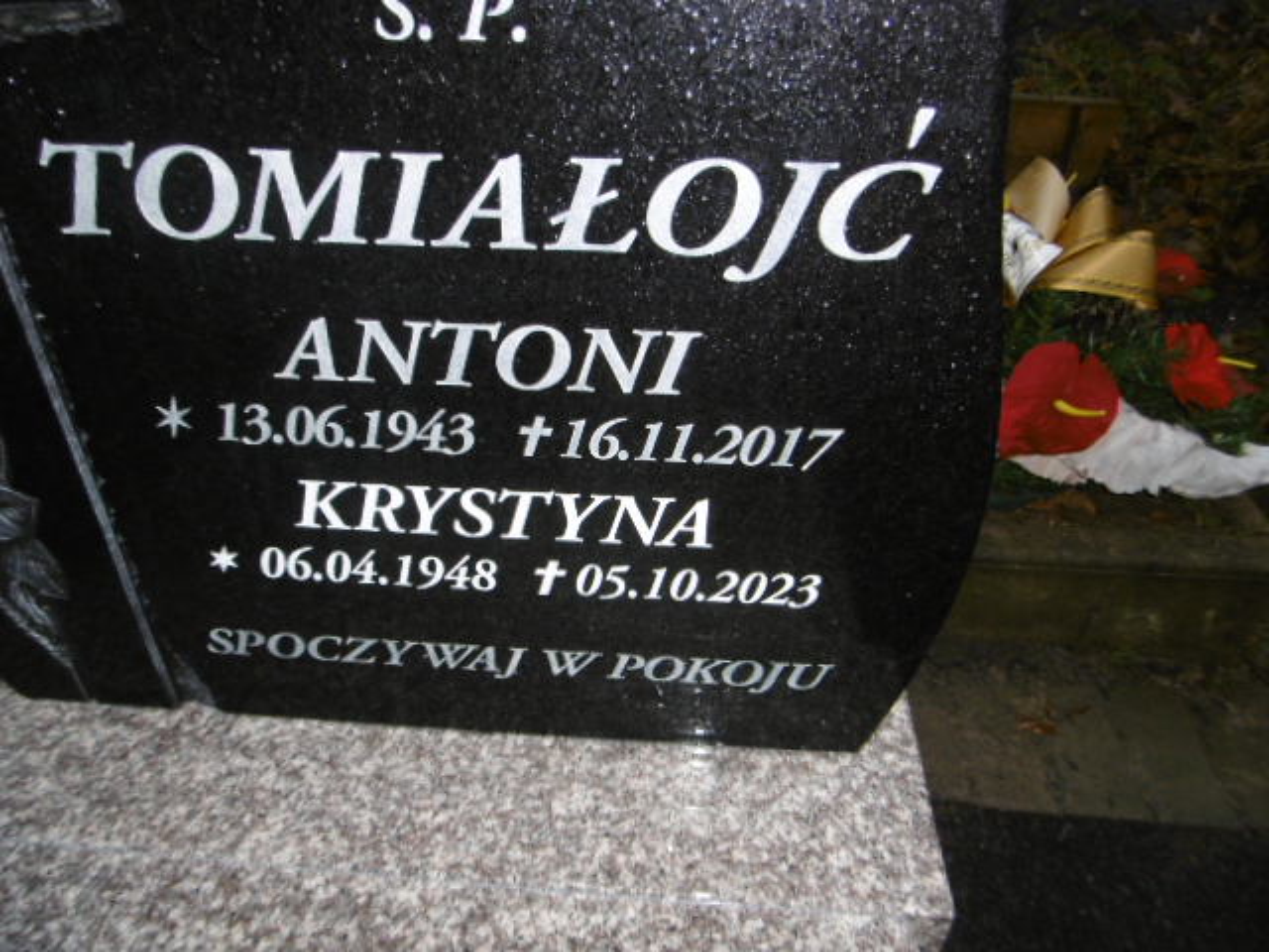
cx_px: 634
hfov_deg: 71.6
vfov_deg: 56.8
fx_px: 880
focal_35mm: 24
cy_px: 476
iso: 200
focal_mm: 4.3
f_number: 3.1
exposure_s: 1/60
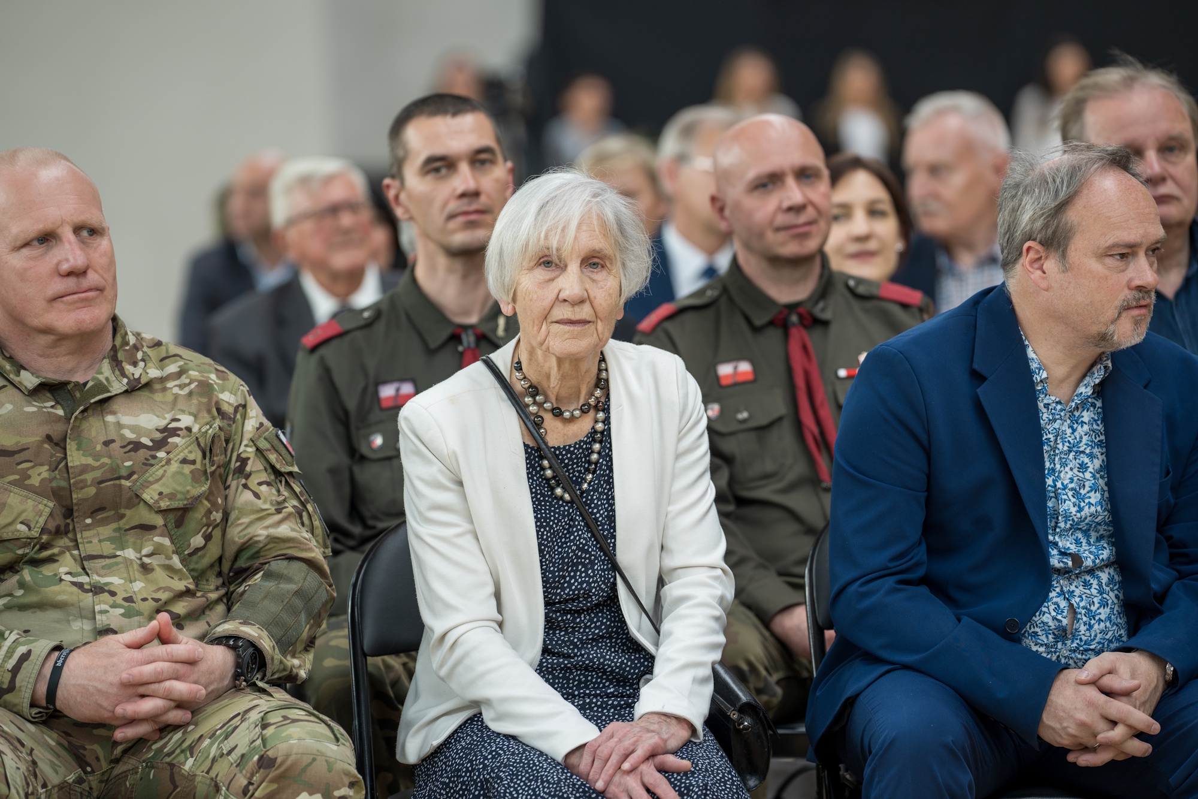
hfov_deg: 11.0
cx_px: 599
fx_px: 6245
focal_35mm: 188
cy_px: 400
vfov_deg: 7.3
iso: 250
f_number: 3.5
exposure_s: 1/125
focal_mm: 187.7
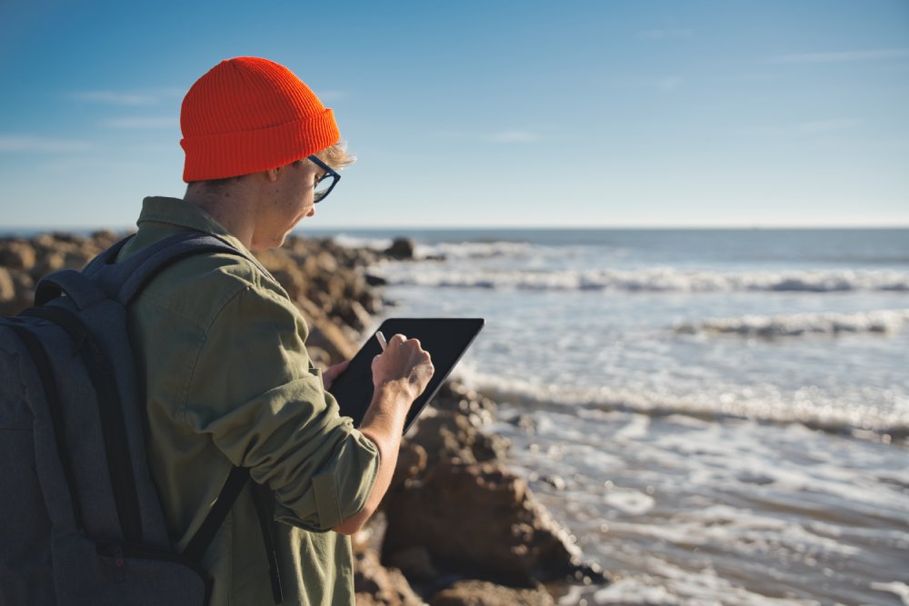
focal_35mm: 39
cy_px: 303
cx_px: 454
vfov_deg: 34.2
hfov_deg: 49.5
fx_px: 985
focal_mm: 39
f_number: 2.8
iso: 64
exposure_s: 1/2000
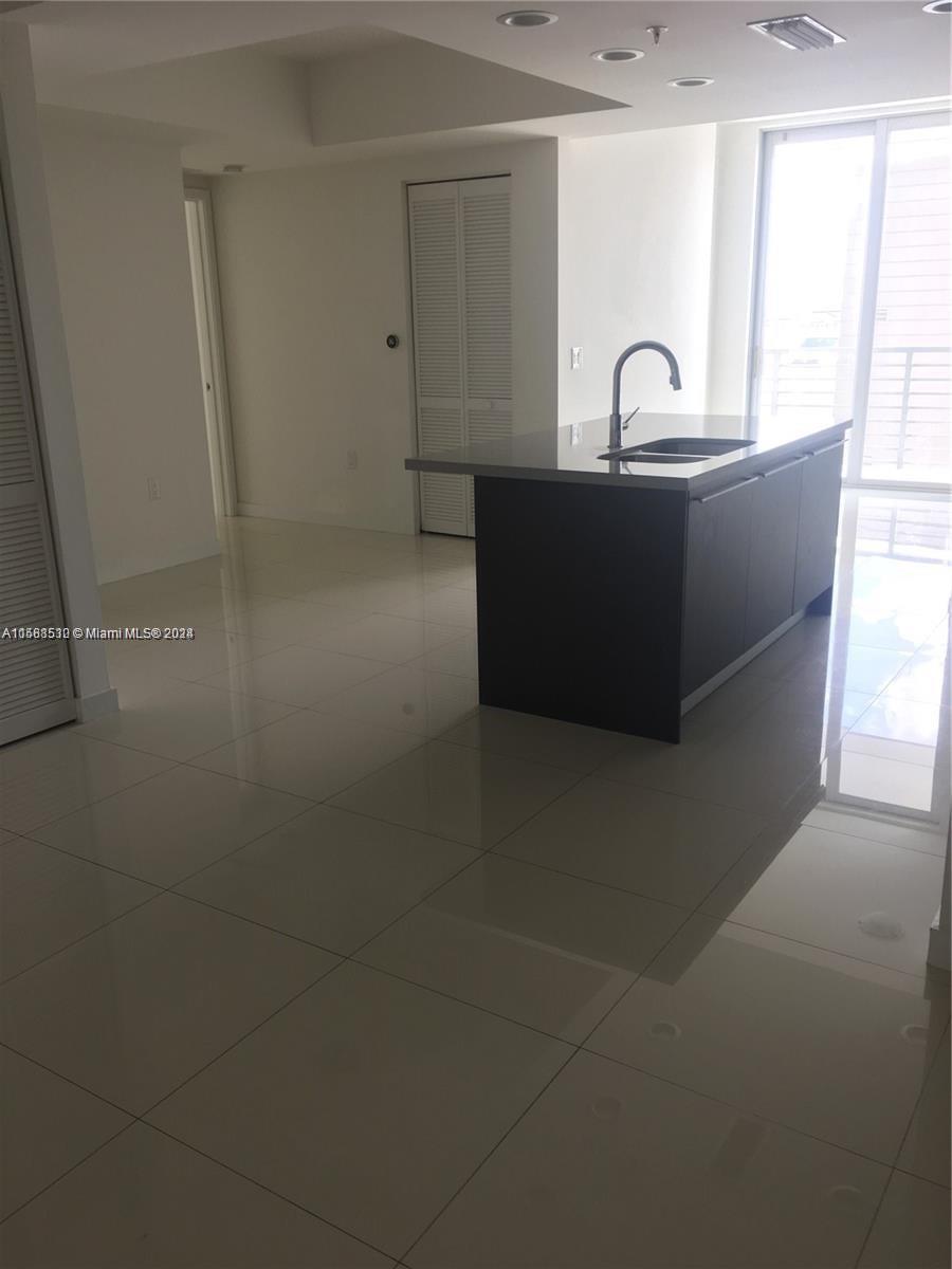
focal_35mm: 29
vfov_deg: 61.7
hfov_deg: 48.2
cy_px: 634
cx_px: 476
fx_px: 1063
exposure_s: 1/40
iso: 25
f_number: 2.2
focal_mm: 4.15
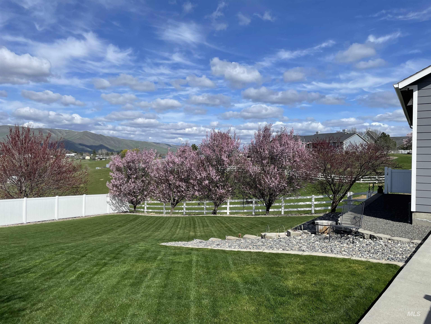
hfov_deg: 67.3
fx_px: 324
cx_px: 216
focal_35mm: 26
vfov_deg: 53.1
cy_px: 162
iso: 32
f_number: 1.6
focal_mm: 4.2
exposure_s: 1/5051
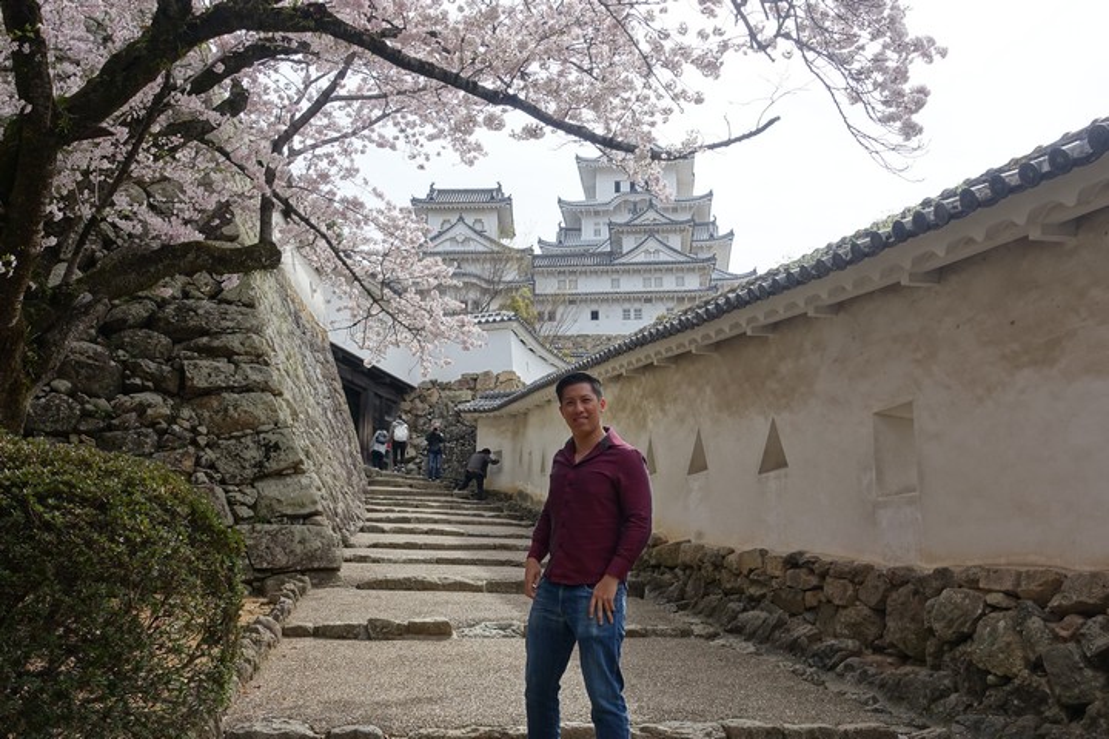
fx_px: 1078
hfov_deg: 54.4
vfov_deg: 37.9
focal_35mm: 35
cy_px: 370
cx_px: 554
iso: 125
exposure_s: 1/500
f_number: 4
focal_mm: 12.81
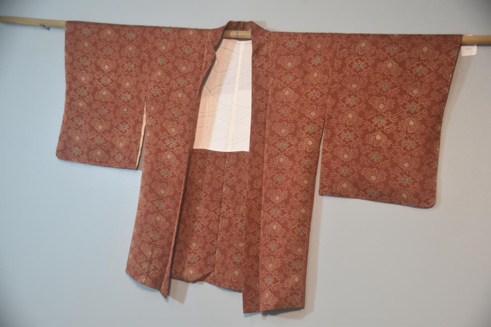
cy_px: 164
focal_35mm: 57
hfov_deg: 35.0
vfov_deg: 23.8
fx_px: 777
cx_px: 246
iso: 560
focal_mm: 38
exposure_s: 1/60
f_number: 4.2
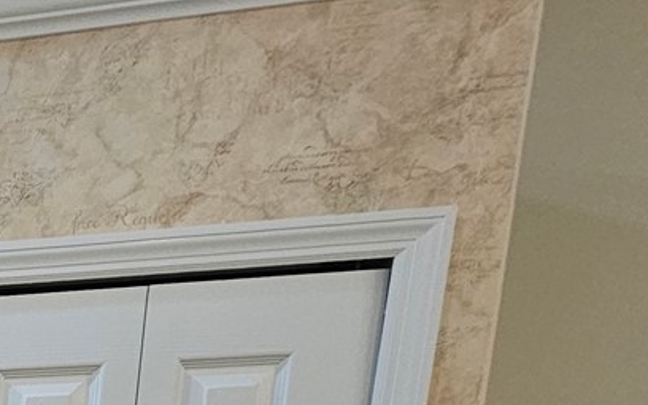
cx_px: -604
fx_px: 954
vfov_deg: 17.3
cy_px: 813
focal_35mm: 54
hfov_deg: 20.4
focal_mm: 2.2
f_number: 2.2
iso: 160
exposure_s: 1/60
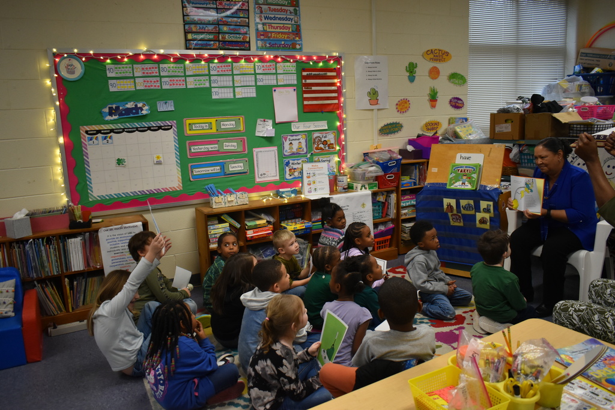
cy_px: 205
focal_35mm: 30
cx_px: 308
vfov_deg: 43.6
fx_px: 513
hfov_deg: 61.9
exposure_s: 1/125
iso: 1000
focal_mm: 20
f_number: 3.5
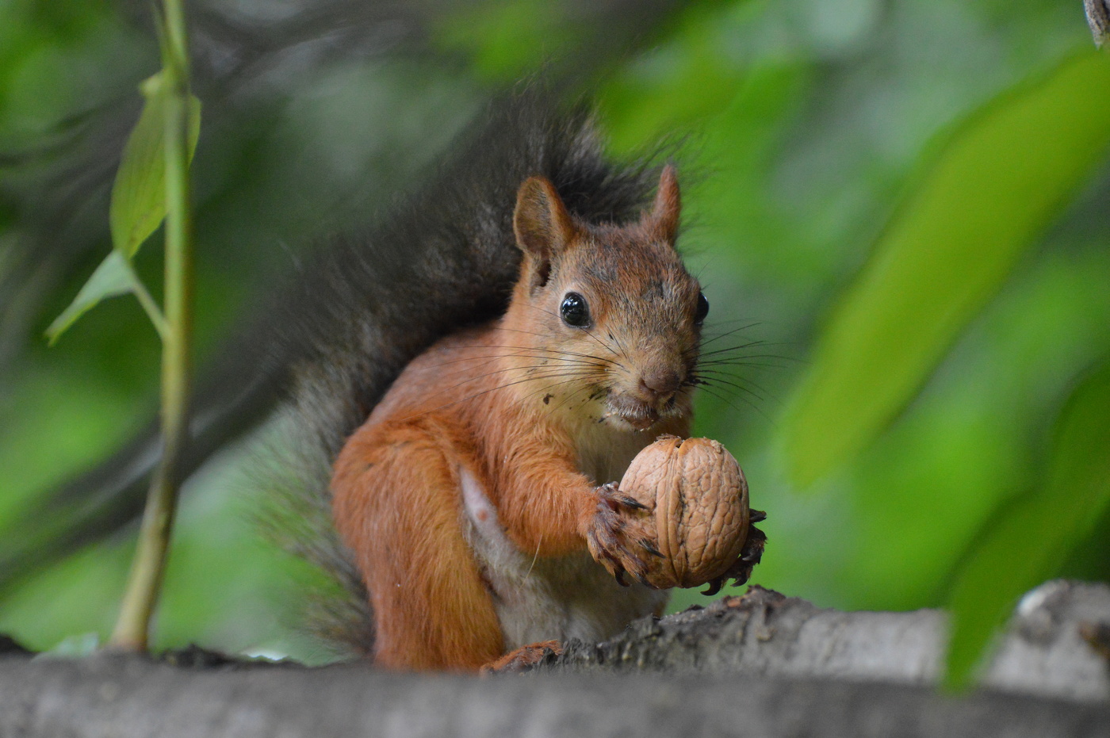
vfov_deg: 7.5
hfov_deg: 11.2
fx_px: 5638
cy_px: 369
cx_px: 555
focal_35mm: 183
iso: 3200
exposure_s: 1/500
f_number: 4.8
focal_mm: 122
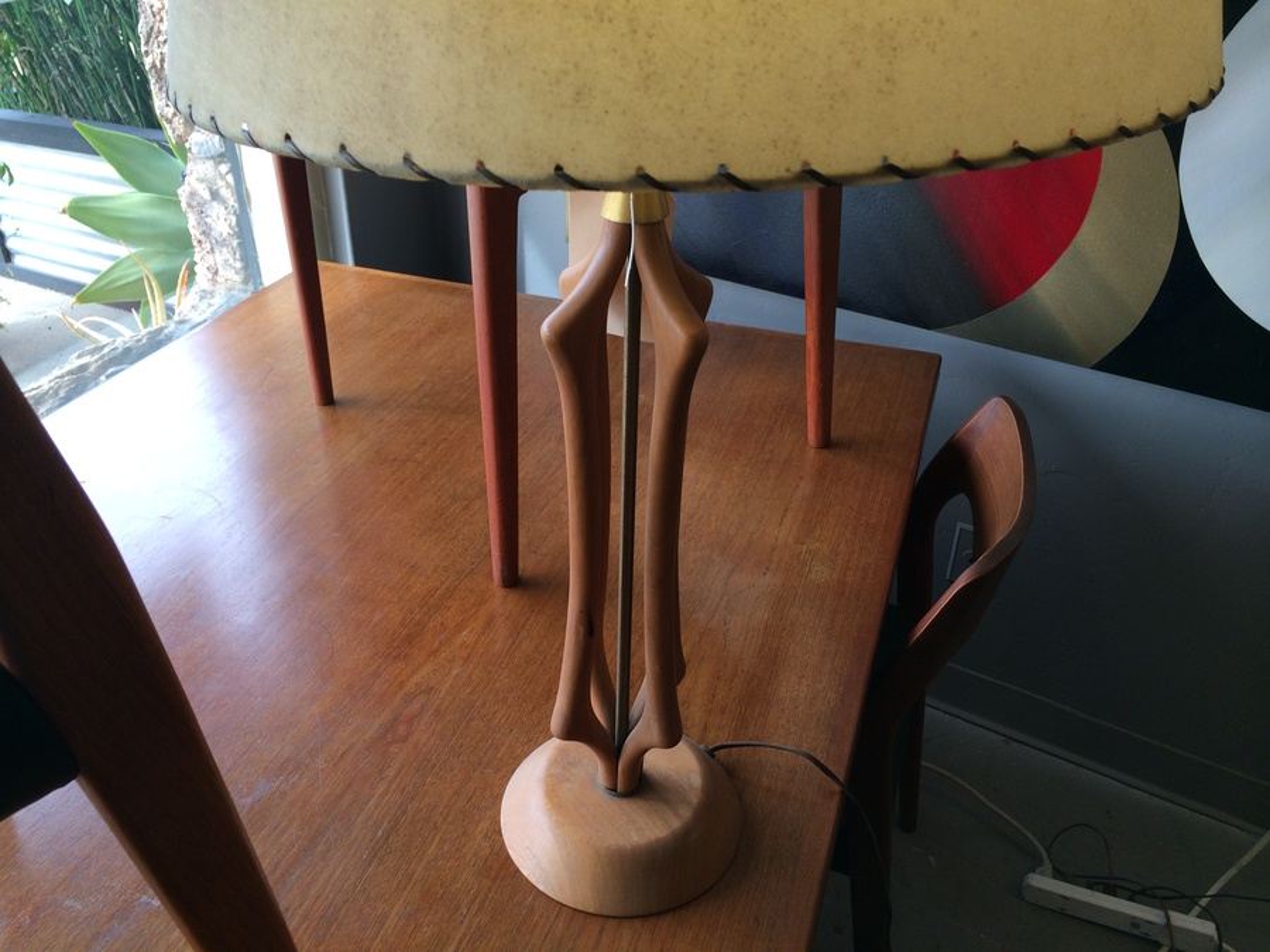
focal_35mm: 30
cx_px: 635
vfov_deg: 46.8
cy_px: 476
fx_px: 1101
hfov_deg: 60.0
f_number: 2.2
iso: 50
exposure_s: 1/120
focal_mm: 4.12
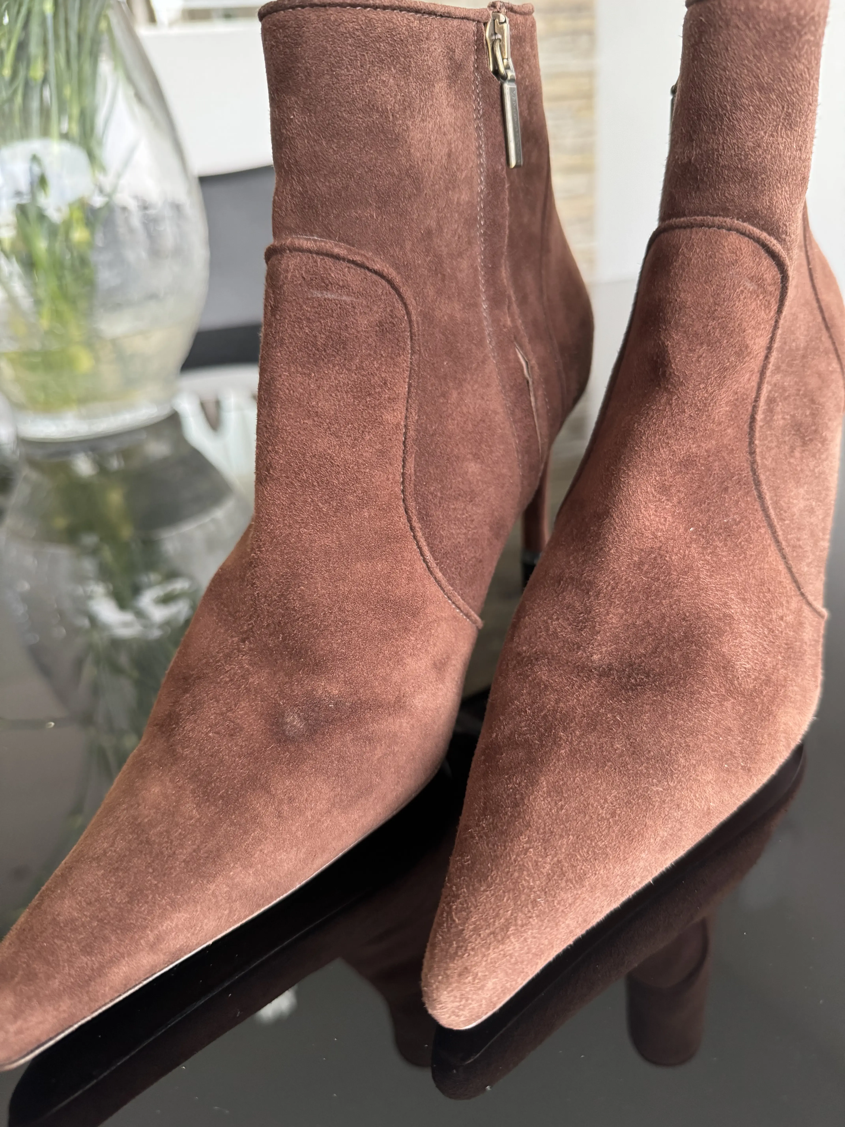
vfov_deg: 71.6
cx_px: 422
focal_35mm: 24
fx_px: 781
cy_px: 564
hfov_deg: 56.8
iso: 640
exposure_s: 1/50
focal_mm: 6.76
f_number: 1.78
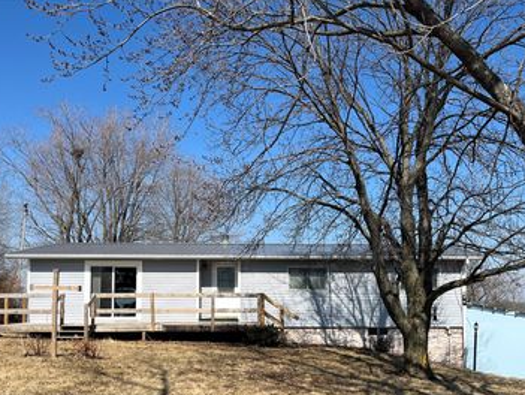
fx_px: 562
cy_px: 278
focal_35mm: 37
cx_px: 280
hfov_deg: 50.1
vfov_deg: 38.1
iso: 50
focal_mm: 5.1
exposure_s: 1/3745
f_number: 1.6
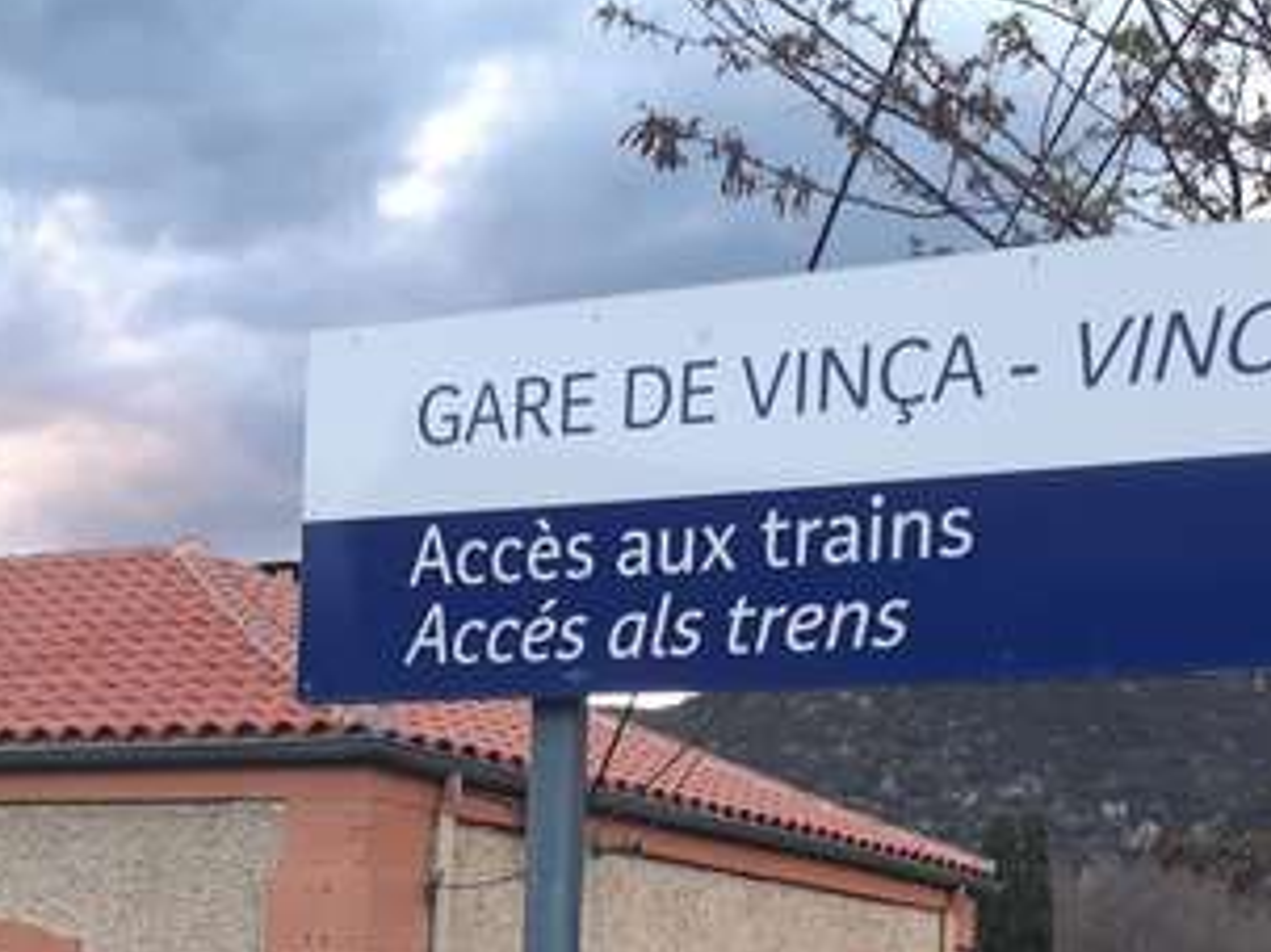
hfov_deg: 29.4
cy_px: 1027
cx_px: 579
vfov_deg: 21.2
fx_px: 2422
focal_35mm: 66
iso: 80
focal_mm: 3.92
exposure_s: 1/100
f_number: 1.7
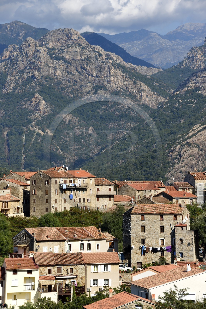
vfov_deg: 10.8
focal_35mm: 190
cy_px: 154
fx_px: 1632
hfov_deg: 7.2
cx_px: 103
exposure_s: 1/320
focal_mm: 190
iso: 200
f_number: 13
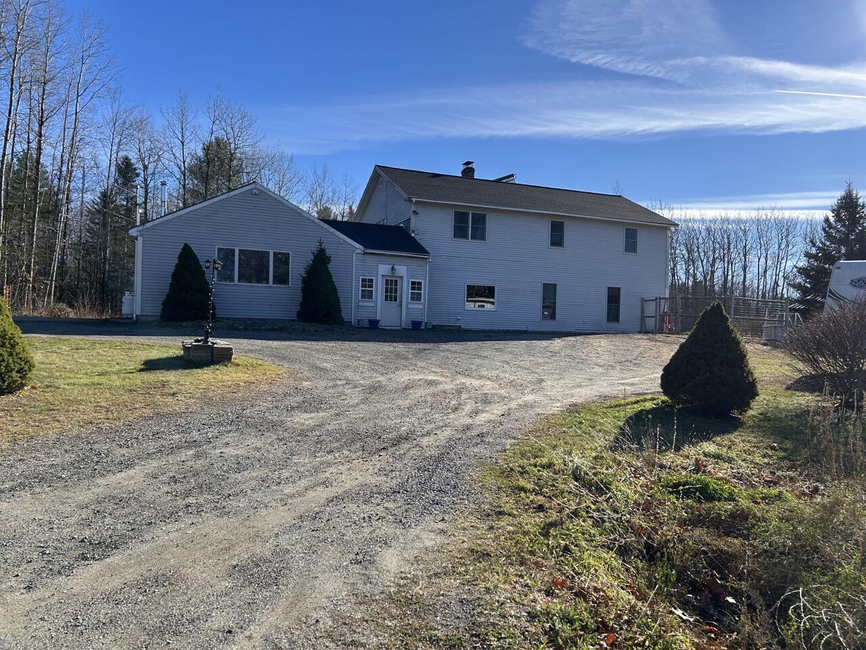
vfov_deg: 53.1
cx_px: 433
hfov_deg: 67.3
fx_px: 650
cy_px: 325
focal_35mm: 26
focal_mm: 5.7
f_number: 1.5
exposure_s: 1/3356
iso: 50
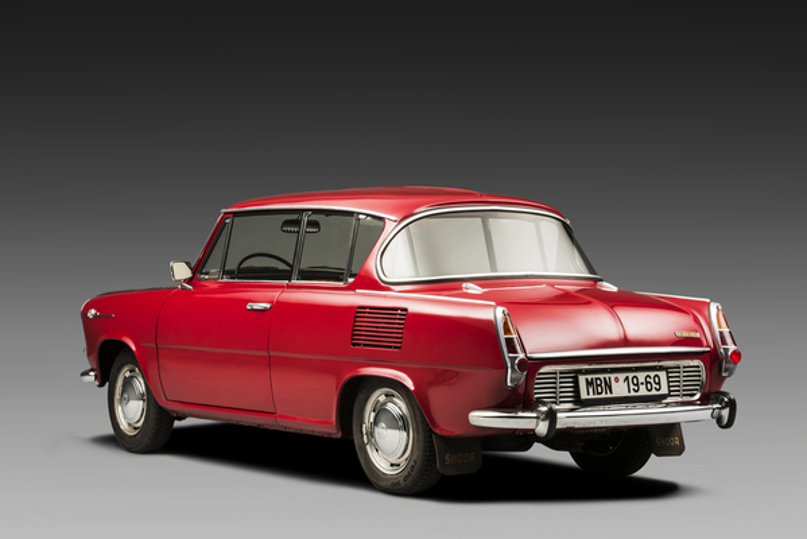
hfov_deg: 22.6
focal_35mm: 90
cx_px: 404
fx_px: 2018
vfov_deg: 15.2
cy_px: 270
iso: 100
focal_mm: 90
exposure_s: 1.3
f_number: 13
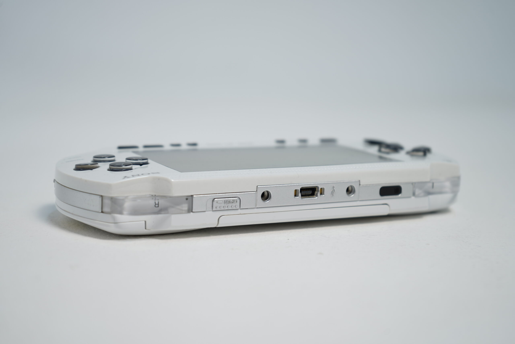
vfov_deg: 21.2
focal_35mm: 64
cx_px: 258
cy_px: 172
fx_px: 916
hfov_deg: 31.4
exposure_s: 1/10
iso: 64
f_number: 5.6
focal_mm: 64
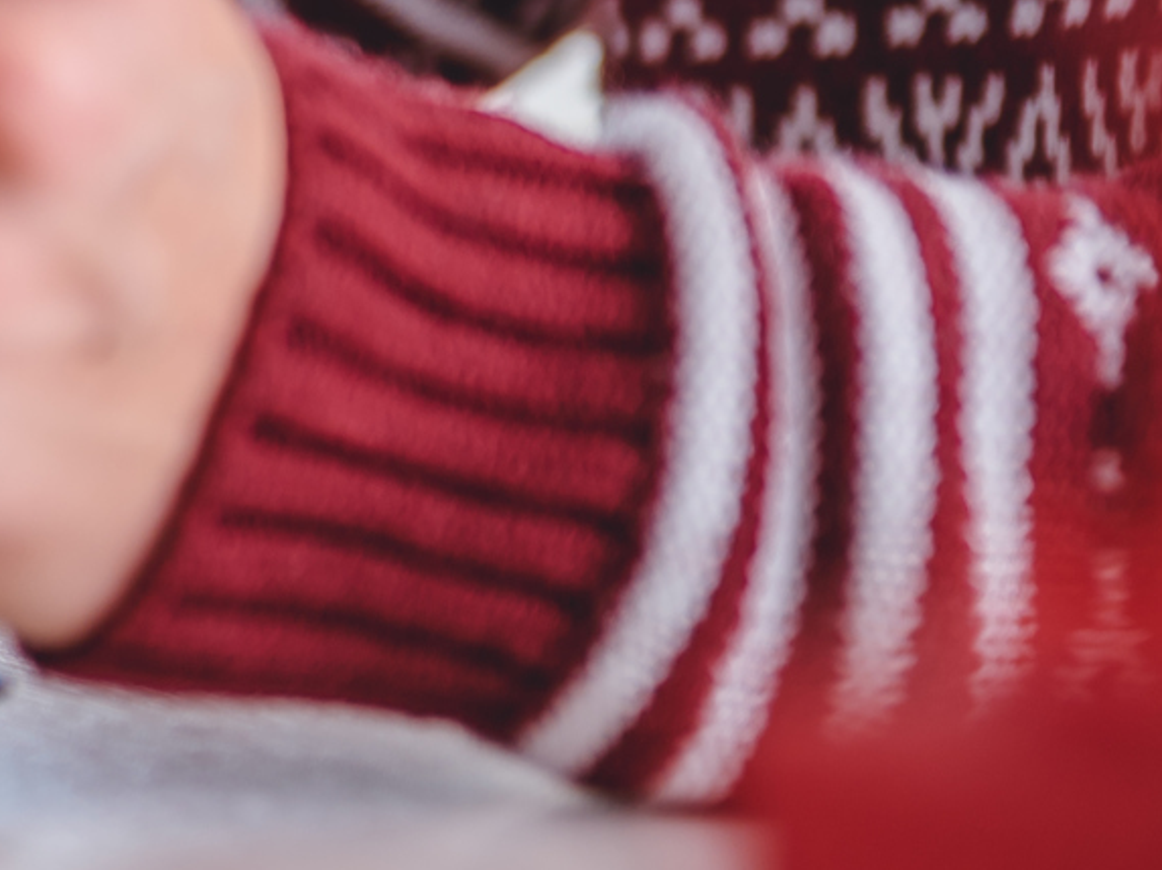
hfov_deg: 10.8
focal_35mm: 178
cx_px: -494
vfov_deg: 8.3
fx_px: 5971
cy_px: 263
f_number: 2.8
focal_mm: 50
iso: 100
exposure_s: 1/160
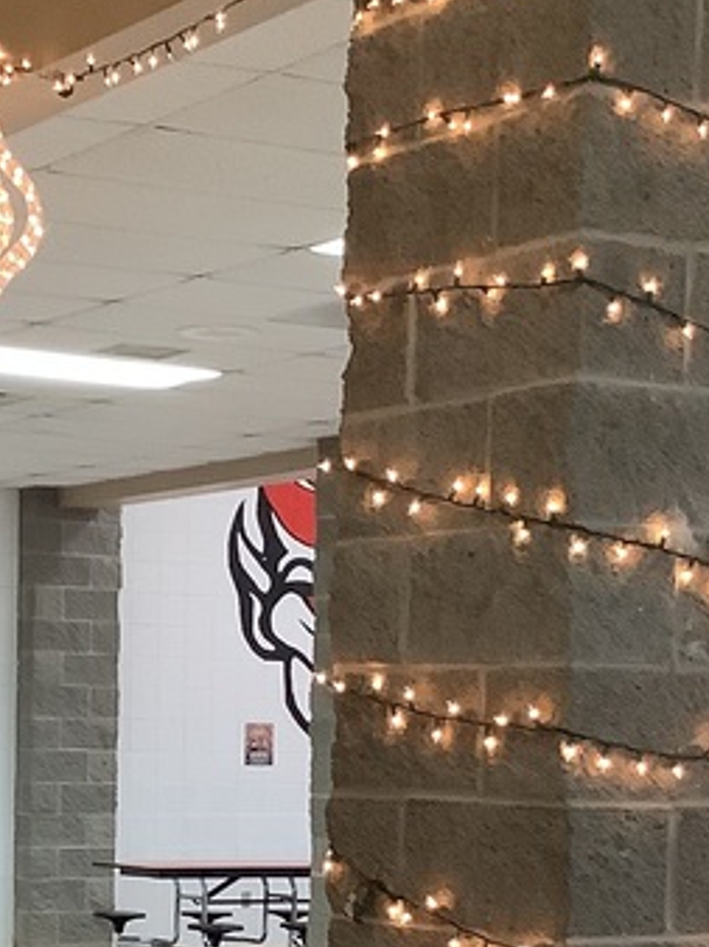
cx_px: 168
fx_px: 2570
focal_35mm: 94
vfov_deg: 20.4
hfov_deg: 15.6
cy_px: 863
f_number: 2.4
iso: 320
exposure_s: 1/60
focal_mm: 3.3
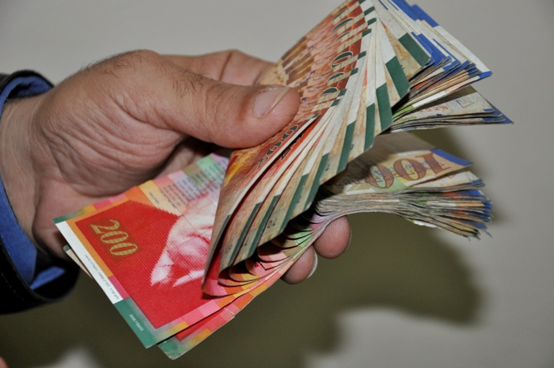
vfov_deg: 13.0
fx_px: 1614
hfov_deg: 19.5
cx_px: 277
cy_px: 184
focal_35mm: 105
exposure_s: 1/60
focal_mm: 70
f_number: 5.3
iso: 800
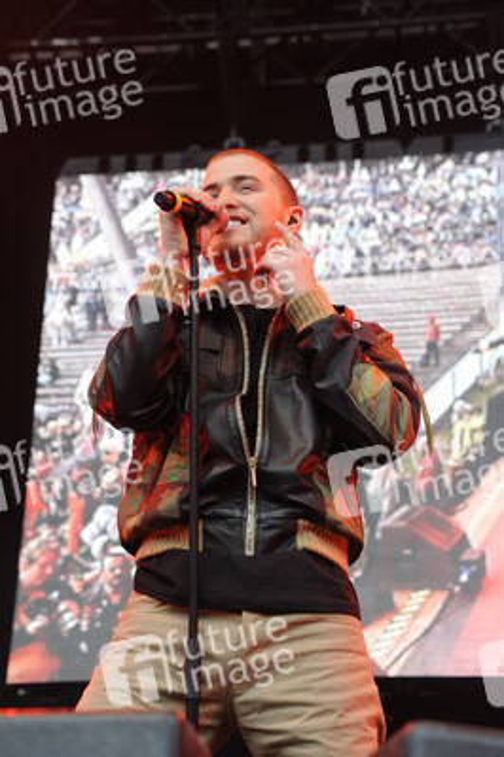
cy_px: 378
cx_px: 252
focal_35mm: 95
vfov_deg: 21.5
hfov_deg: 14.4
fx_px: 1998
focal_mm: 95
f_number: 7.1
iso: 1000
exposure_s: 1/320
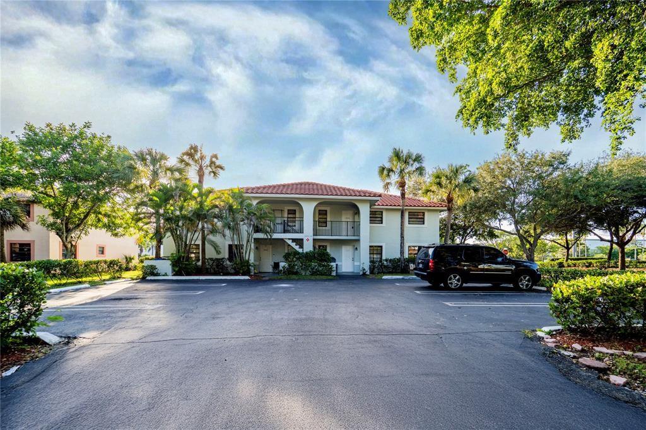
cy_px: 215
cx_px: 323
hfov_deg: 104.3
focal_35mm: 14
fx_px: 251
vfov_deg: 81.2
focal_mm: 14
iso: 400
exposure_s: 1/200
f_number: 6.3
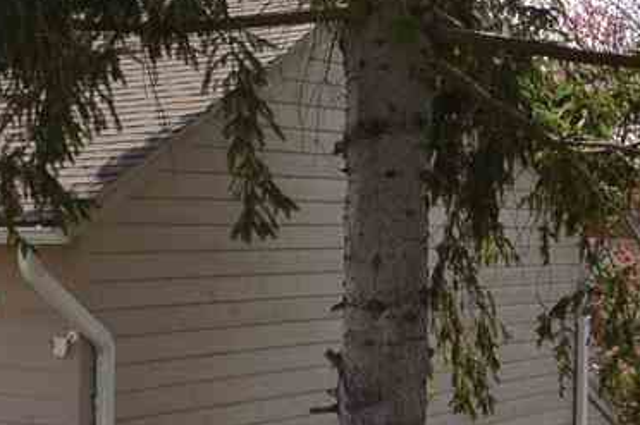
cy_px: 280
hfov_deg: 18.8
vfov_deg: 14.6
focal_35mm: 93
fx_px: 1651
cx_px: -378
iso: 100
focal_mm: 18
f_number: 7.1
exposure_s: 1/200
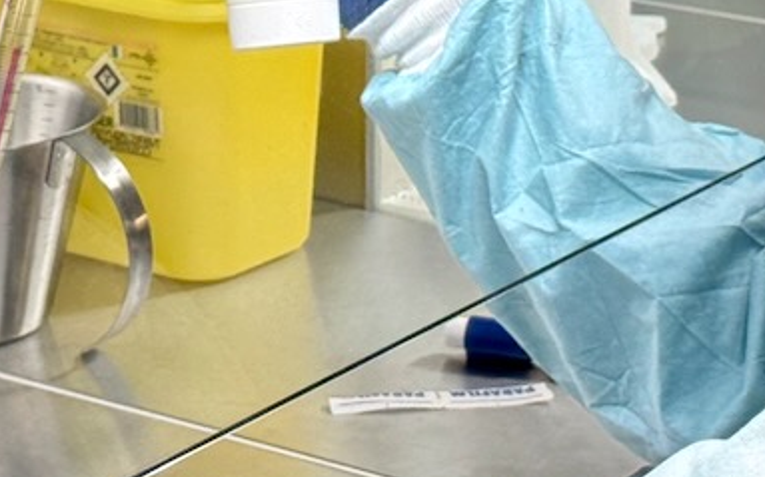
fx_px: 3543
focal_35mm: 170
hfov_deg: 12.3
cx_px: 364
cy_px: -132
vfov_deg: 7.6
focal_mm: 6.76
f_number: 1.78
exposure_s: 1/100
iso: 80
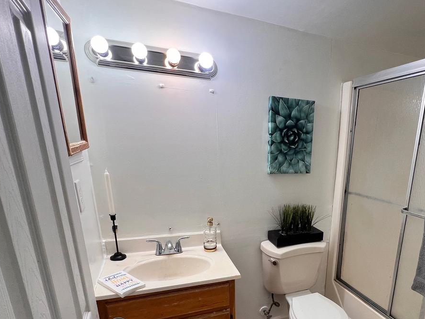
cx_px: 283
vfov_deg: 61.1
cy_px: 226
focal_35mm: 21
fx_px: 258
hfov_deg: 76.5
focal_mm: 1.57
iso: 64
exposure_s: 1/120
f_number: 1.8
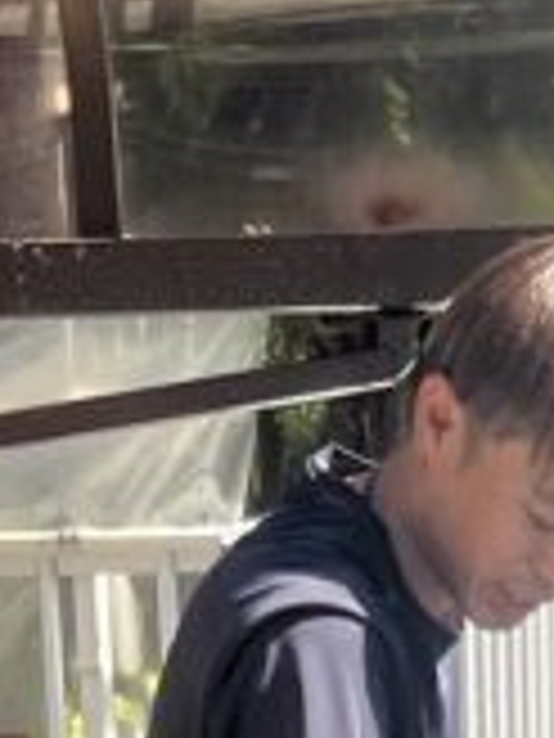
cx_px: 599
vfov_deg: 10.9
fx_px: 3457
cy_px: 1548
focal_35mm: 162
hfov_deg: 9.1
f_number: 1.6
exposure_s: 1/1252
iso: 50
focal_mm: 5.1
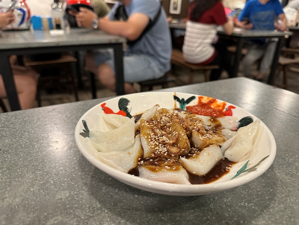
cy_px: 112
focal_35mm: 24
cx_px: 150
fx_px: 207
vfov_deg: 56.8
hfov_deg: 71.6
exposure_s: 1/60
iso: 250
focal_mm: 6.86
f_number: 1.78
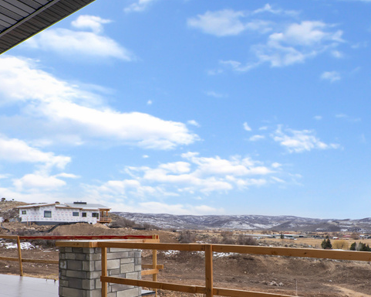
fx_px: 351
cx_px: 206
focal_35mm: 32
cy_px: 224
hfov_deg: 55.6
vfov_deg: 44.2
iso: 250
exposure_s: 1/200
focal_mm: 16
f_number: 9
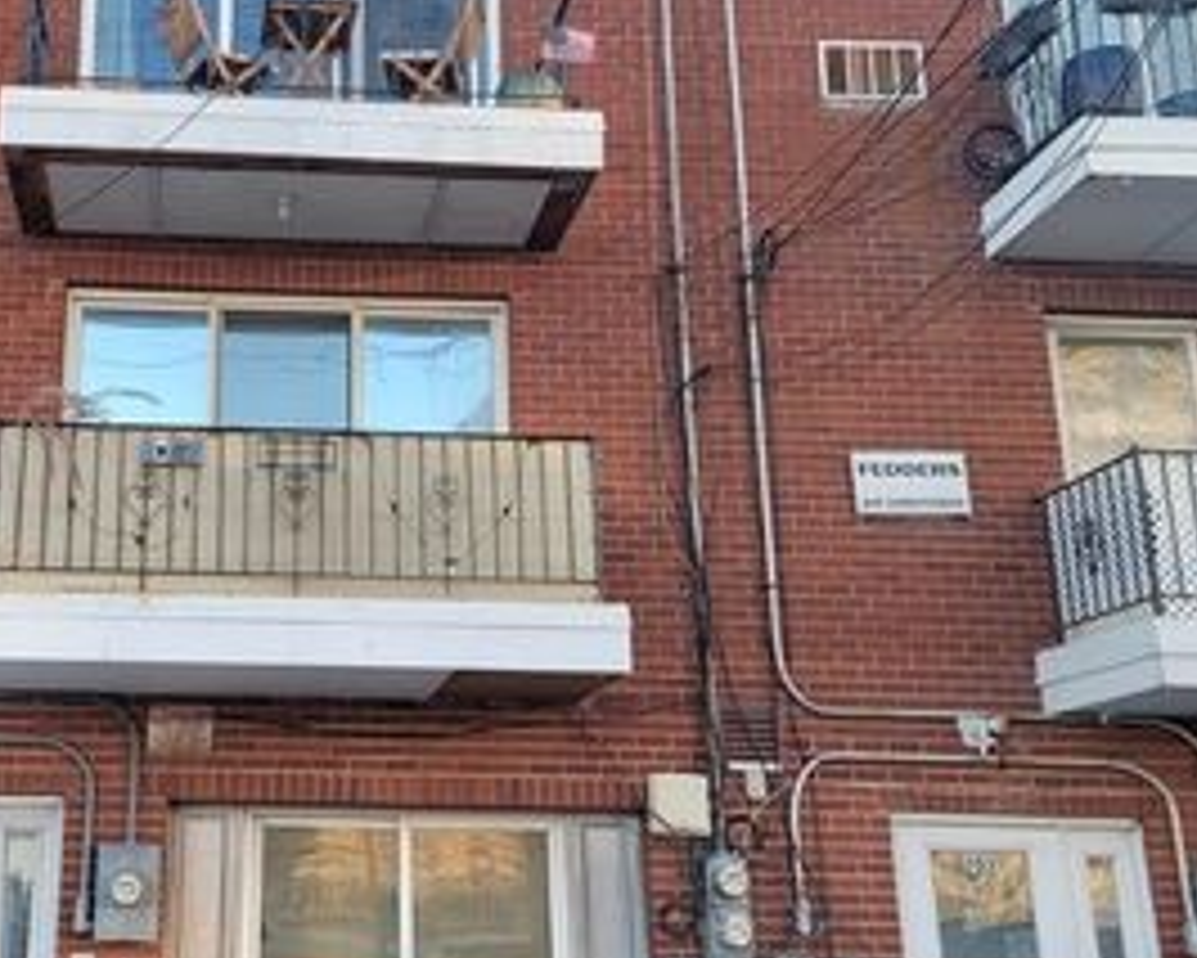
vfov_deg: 34.2
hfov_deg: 41.0
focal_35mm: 44
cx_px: 324
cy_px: 470
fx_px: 1559
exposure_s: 1/120
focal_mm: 6.7
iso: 32
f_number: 1.8
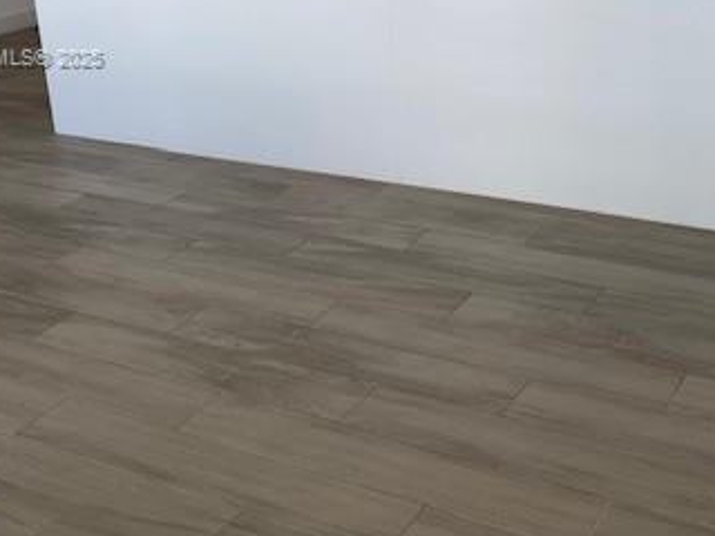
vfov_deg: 27.1
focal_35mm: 52
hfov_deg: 36.2
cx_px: 507
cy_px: 60
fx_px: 1074
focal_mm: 4.25
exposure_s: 1/147
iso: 32
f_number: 1.8
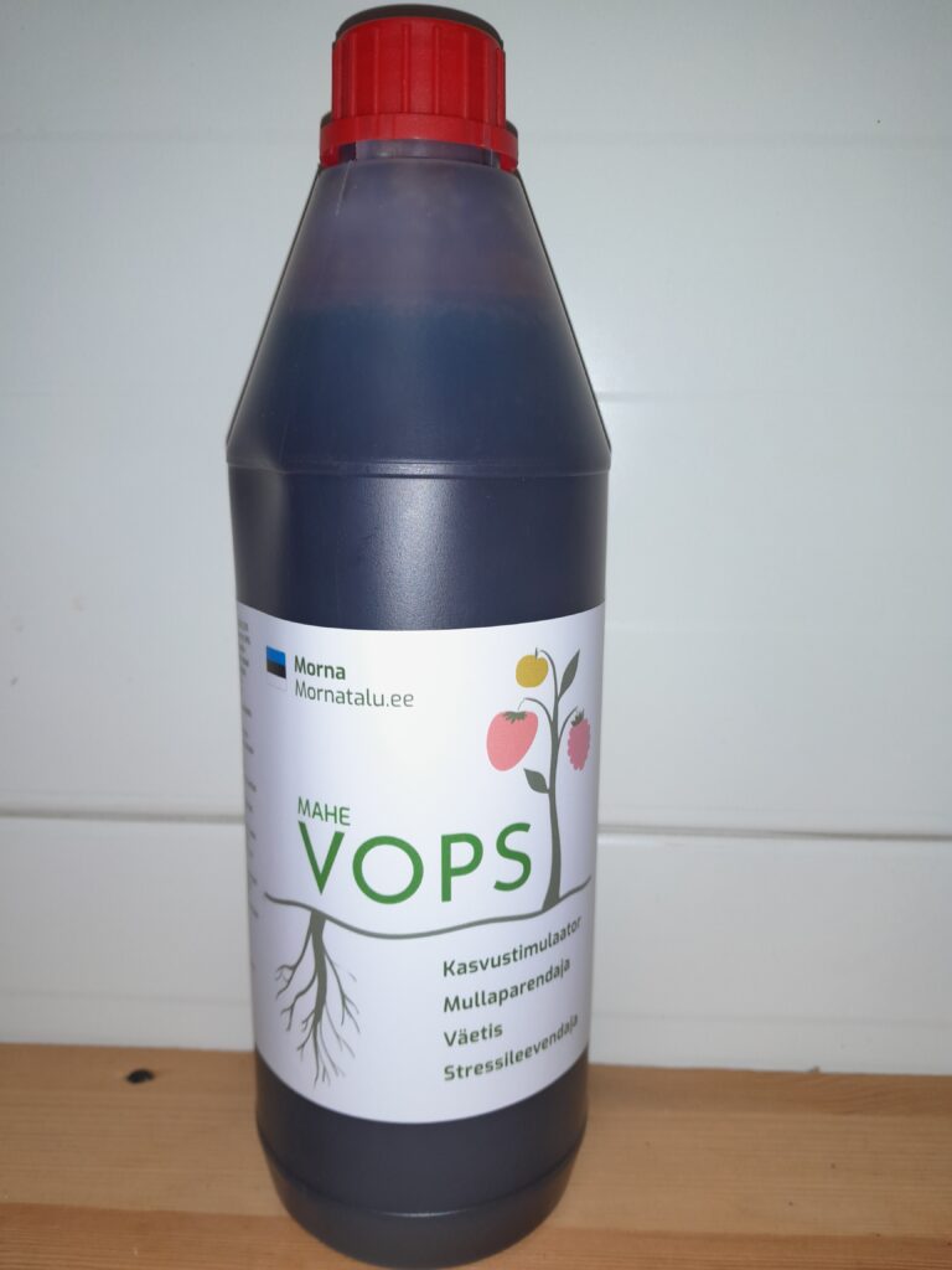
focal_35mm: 26
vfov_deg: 67.3
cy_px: 635
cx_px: 476
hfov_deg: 53.1
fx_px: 953
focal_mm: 4
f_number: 1.8
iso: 64
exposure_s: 1/100
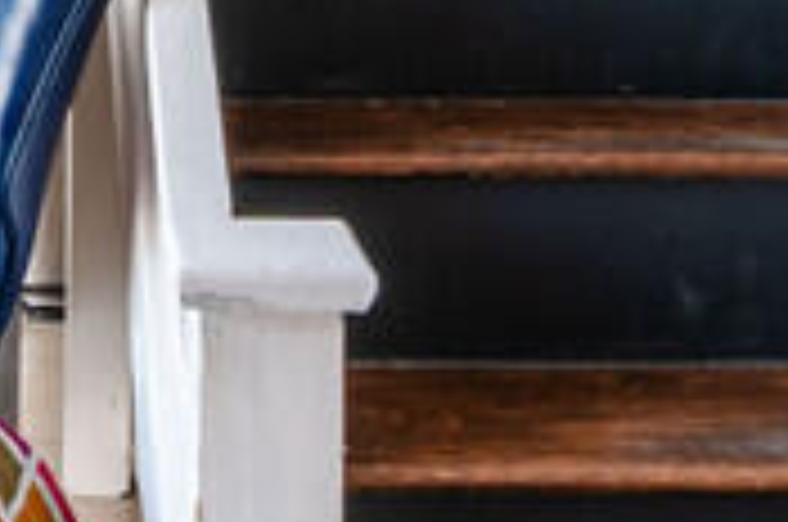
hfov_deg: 22.0
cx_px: -72
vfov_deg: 13.7
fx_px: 1923
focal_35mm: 88
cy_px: -430
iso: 50
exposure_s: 1/2.5
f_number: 10
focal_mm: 10
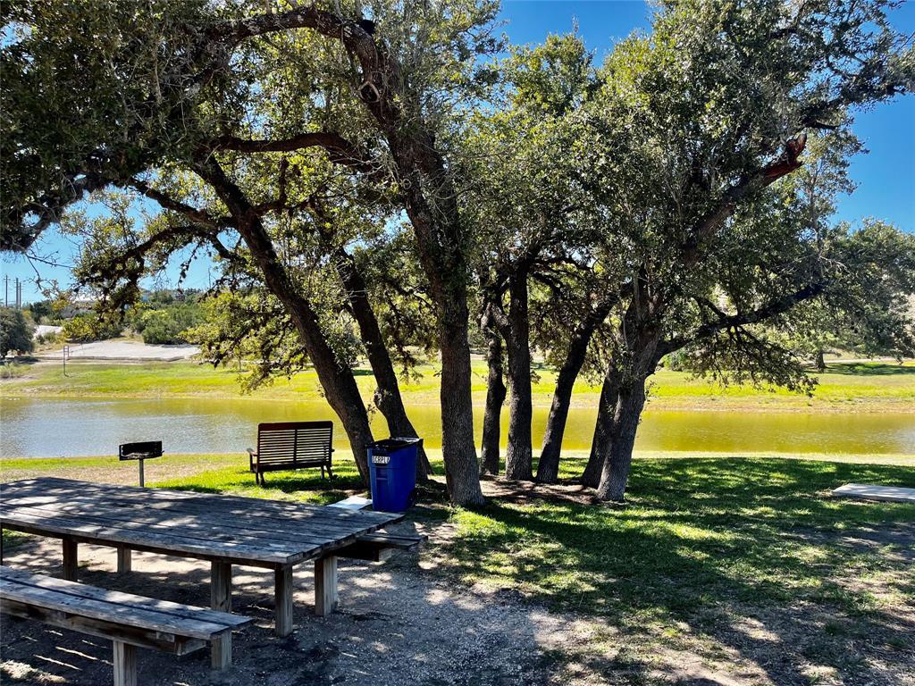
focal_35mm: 26
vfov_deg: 53.1
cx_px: 458
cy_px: 343
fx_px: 687
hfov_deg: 67.3
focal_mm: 5.1
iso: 50
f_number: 1.6
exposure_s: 1/891
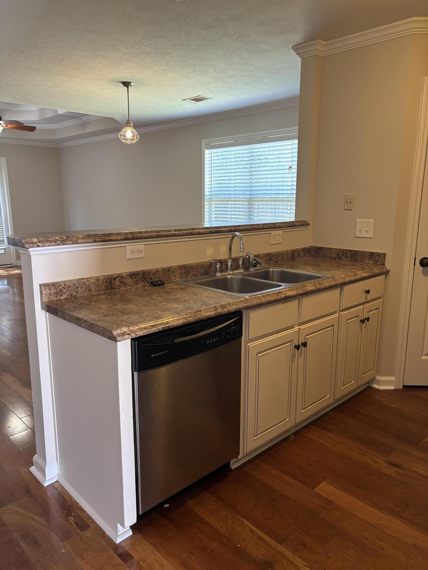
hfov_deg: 53.1
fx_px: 429
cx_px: 214
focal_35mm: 26
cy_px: 285
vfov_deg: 67.3
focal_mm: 5.96
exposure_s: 1/60
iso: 200
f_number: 1.6
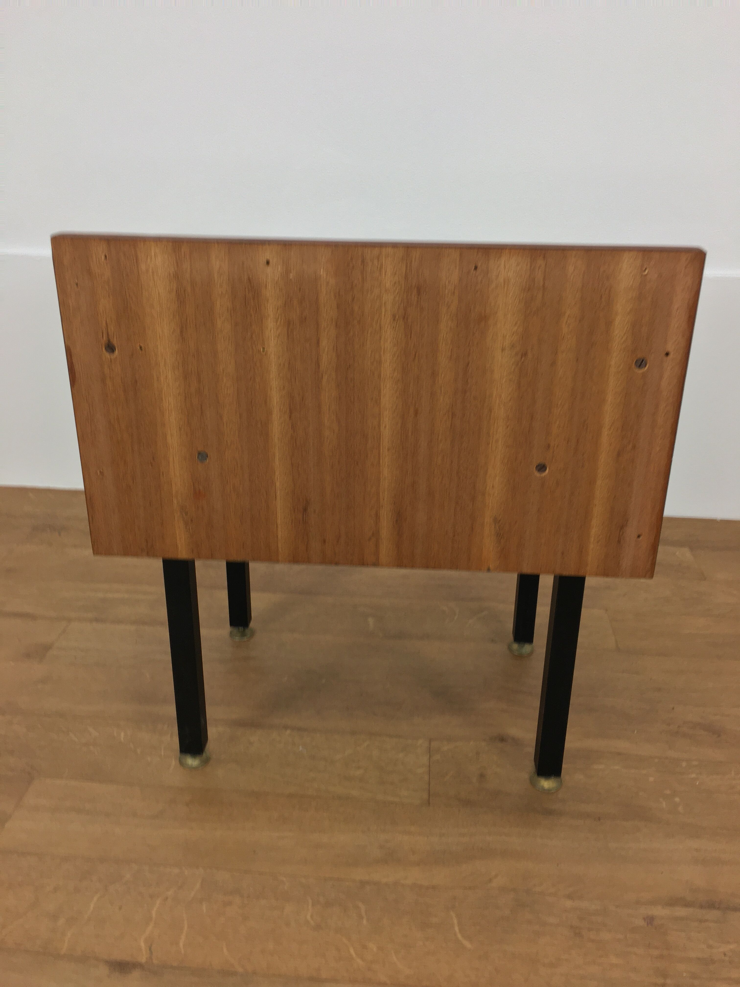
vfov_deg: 61.7
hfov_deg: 48.2
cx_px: 370
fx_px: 827
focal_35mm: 29
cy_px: 494
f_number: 2.2
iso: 40
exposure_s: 1/33
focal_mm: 4.15
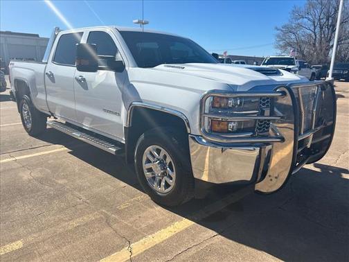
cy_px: 131
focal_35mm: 26
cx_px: 174
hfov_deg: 67.3
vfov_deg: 53.1
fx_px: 262
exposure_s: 1/4831
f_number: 1.5
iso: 50
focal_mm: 5.7
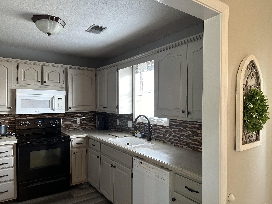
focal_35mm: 24
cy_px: 102
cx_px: 136
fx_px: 189
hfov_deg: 71.6
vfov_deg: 56.8
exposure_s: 1/60
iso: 200
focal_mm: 6.86
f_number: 1.78
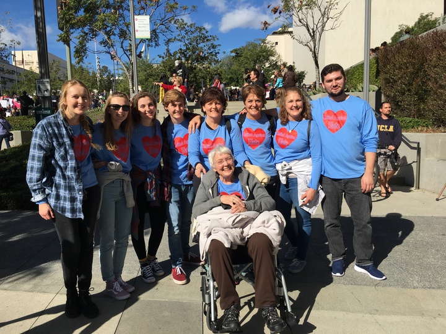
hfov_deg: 61.7
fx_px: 374
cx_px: 223
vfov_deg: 48.2
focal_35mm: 29
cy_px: 167
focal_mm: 4.15
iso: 25
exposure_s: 1/1832
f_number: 2.2
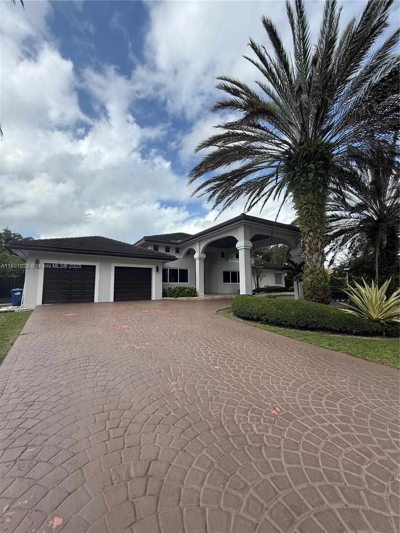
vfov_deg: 102.1
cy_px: 266
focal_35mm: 14
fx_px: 216
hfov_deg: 85.7
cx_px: 200
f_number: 2.2
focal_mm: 2.22
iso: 50
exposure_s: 1/1961
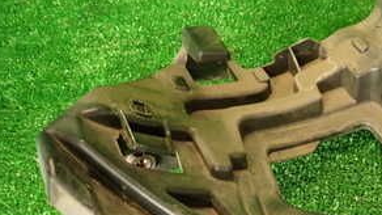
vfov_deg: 21.2
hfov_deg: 33.8
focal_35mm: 56
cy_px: 164
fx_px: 567
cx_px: 386
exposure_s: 1/30
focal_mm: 4.5
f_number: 2
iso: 200
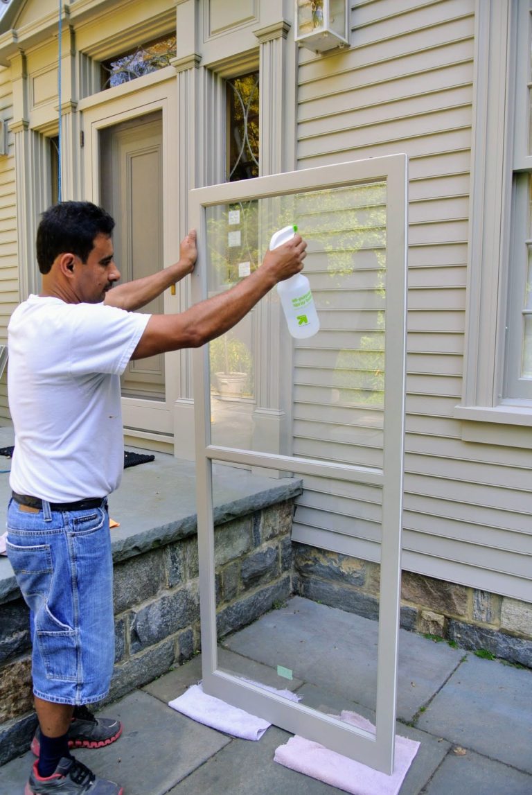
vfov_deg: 67.3
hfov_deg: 48.1
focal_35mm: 27
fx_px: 597
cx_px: 266
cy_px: 398
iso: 100
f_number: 3.5
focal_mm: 10
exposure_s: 1/80
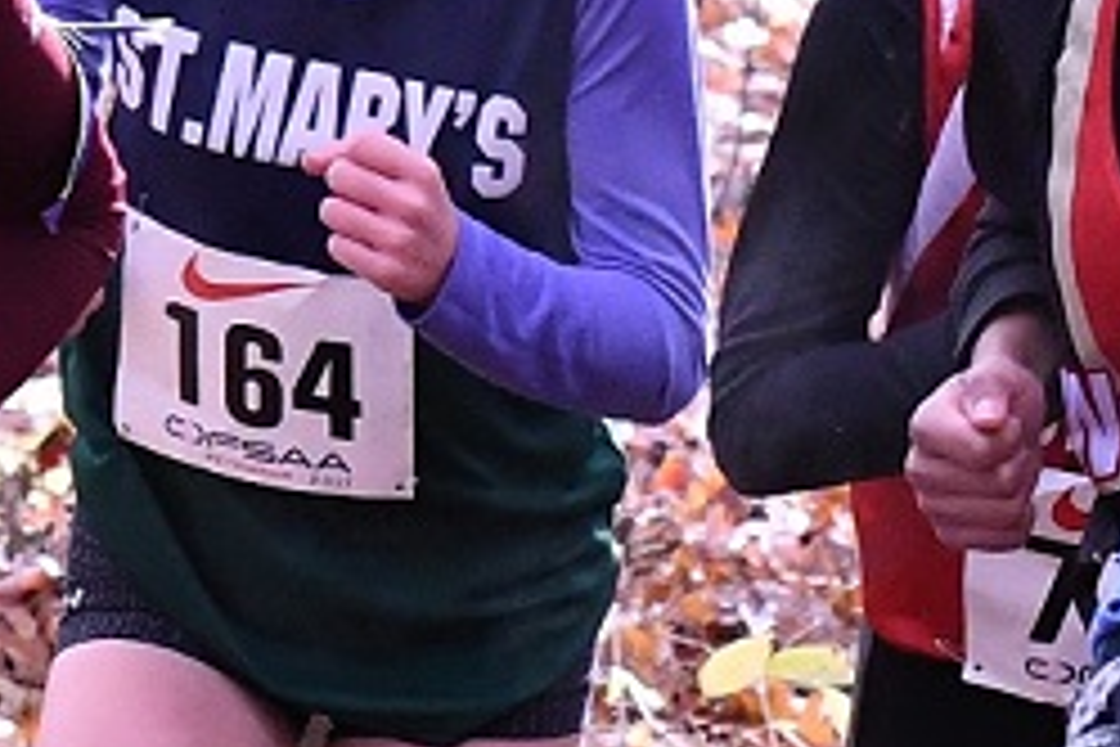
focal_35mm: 546
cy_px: 1170
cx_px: 1032
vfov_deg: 2.5
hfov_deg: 3.8
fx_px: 16985
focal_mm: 70
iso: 2200
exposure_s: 1/800
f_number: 6.3
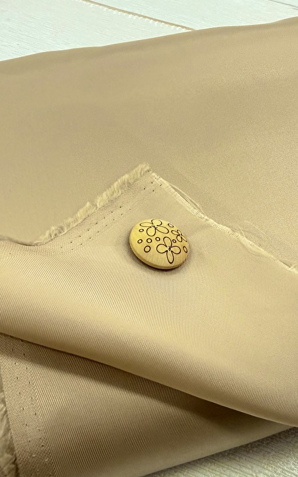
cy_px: 232
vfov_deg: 55.3
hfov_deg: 35.7
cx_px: 213
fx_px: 455
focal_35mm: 35
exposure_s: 1/120
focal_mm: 2.22
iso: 200
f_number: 2.2
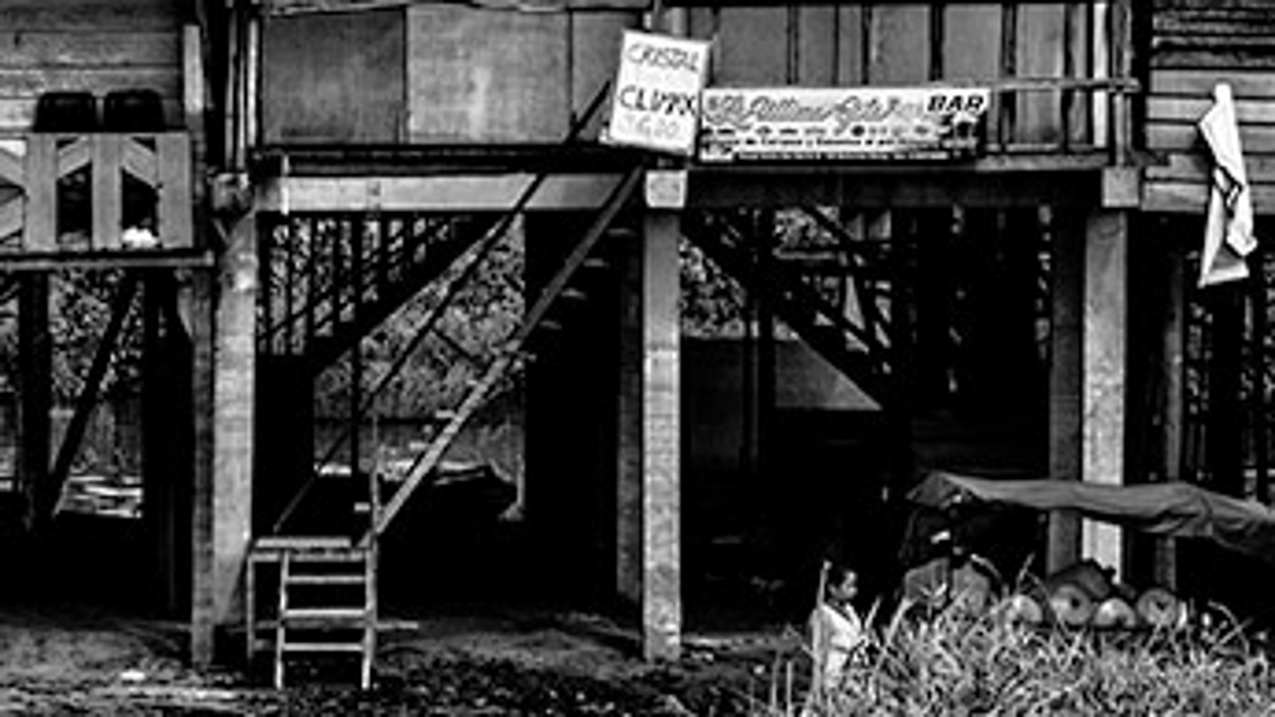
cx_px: -953
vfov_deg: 5.3
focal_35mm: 228
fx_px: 7708
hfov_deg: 9.1
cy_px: 739
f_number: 11
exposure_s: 1/320
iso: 80
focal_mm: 50
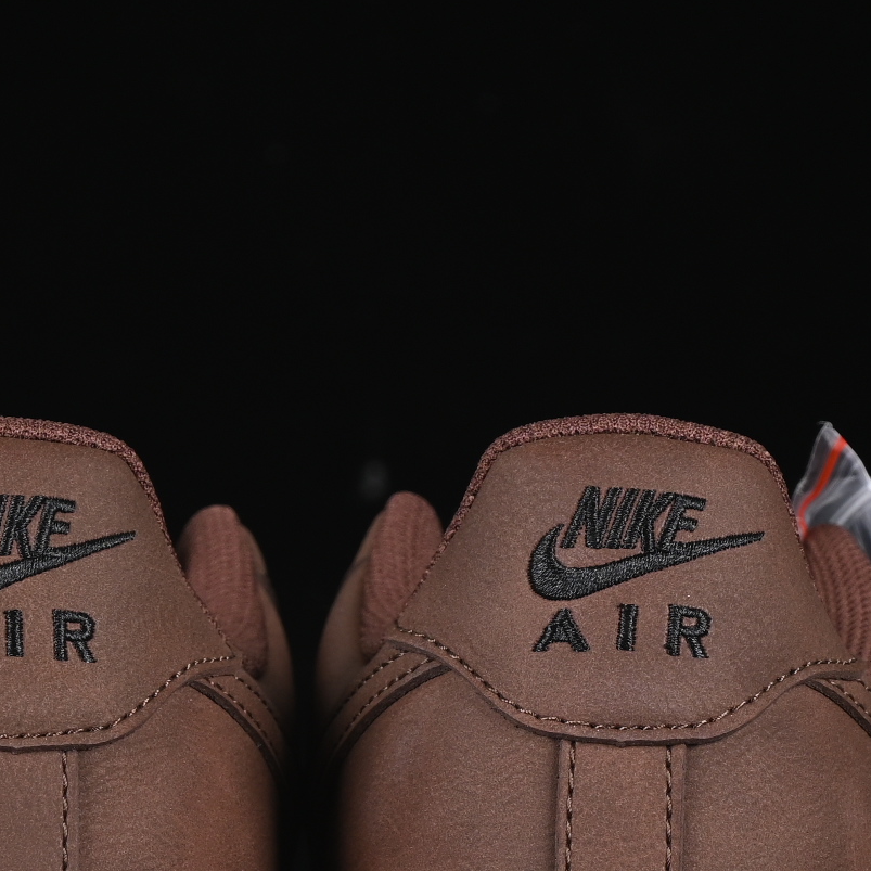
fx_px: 6291
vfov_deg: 7.9
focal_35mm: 221
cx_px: 381
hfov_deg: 7.9
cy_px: 663
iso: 160
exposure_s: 1/60
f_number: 6.3
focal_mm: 50
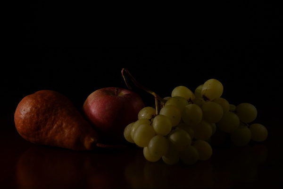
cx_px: 142
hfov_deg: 15.2
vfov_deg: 10.2
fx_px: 1061
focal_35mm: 135
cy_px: 94
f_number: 7.1
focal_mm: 90
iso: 200
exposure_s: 1/125
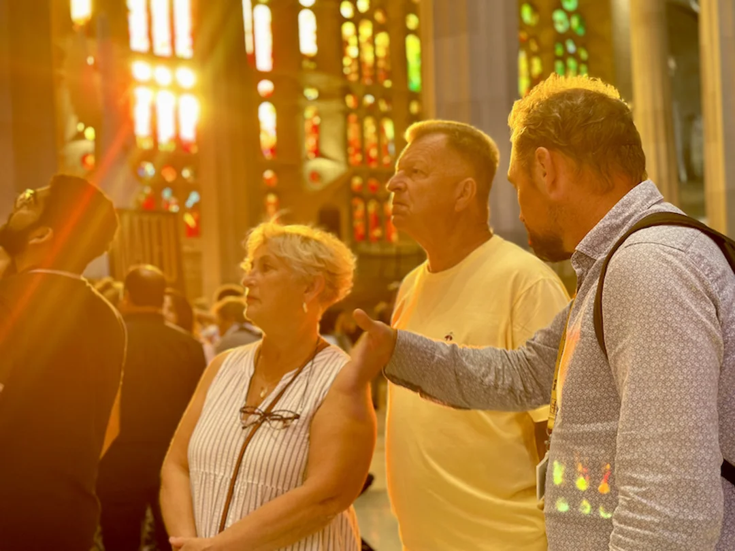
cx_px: 368
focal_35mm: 48
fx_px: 1019
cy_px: 276
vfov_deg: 30.3
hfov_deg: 39.7
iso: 125
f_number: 1.78
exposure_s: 1/61
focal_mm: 6.86
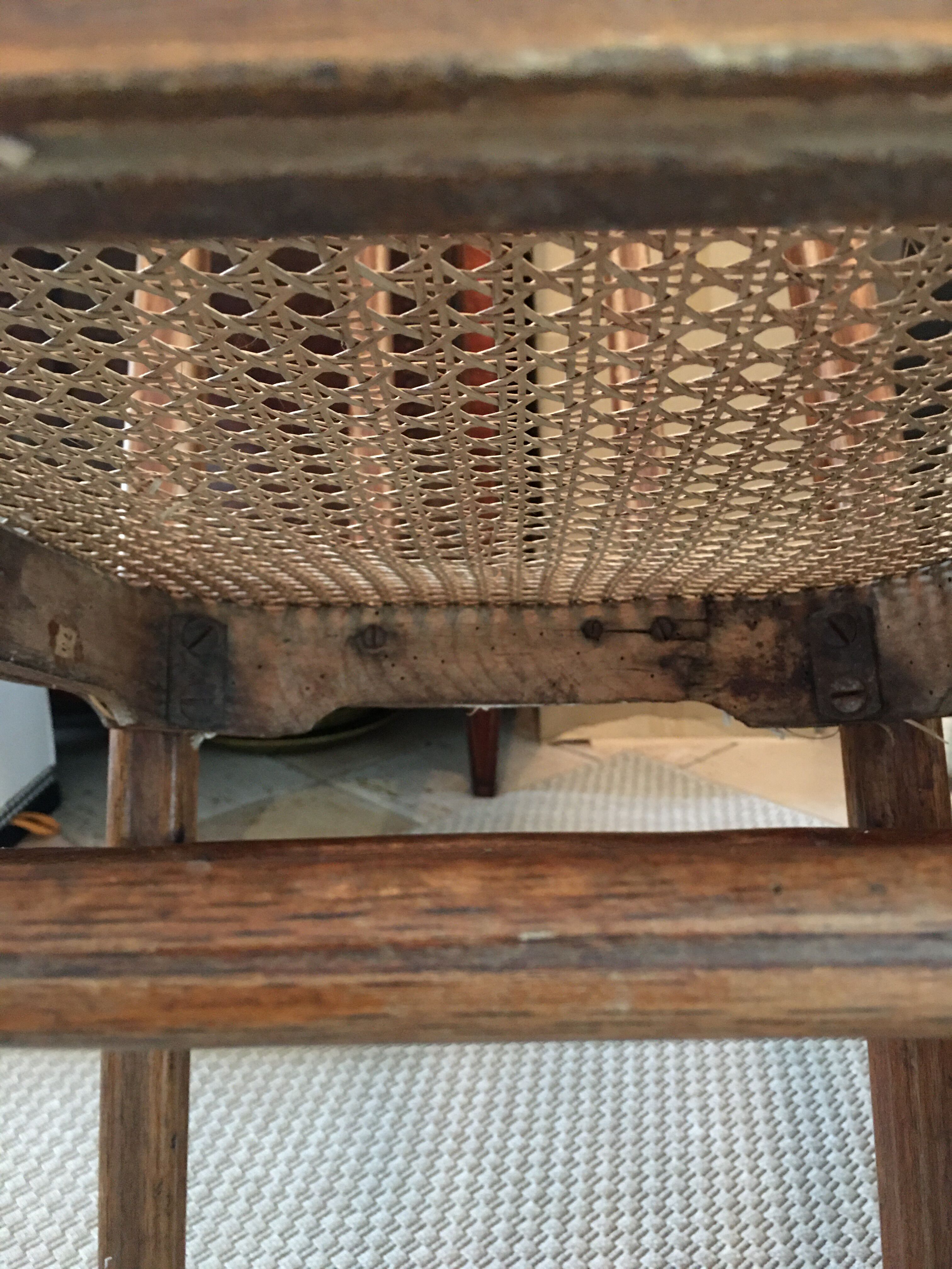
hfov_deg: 48.2
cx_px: 476
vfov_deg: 61.7
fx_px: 1063
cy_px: 634
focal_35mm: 29
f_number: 2.2
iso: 160
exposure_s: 1/8
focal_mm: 4.15
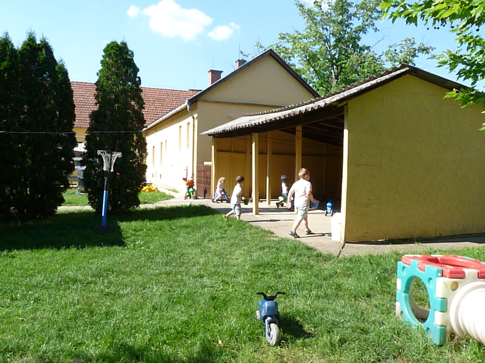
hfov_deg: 61.7
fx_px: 406
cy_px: 182
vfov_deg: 48.2
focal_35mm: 29
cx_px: 242
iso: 800
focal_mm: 5.1
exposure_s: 1/640
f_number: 8
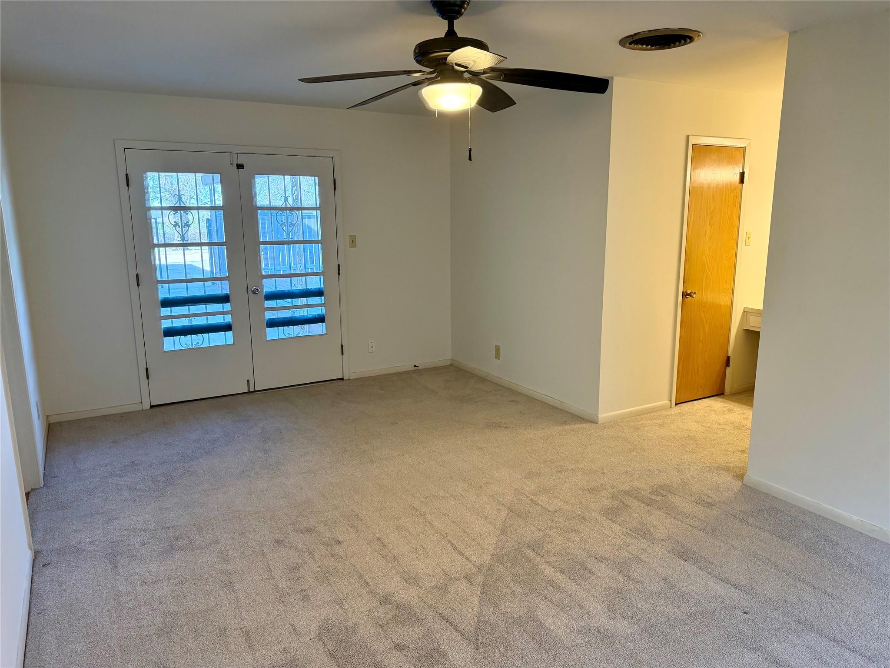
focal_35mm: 24
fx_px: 617
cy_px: 334
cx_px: 445
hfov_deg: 71.6
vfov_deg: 56.8
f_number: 1.78
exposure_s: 1/76
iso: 200
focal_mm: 6.76
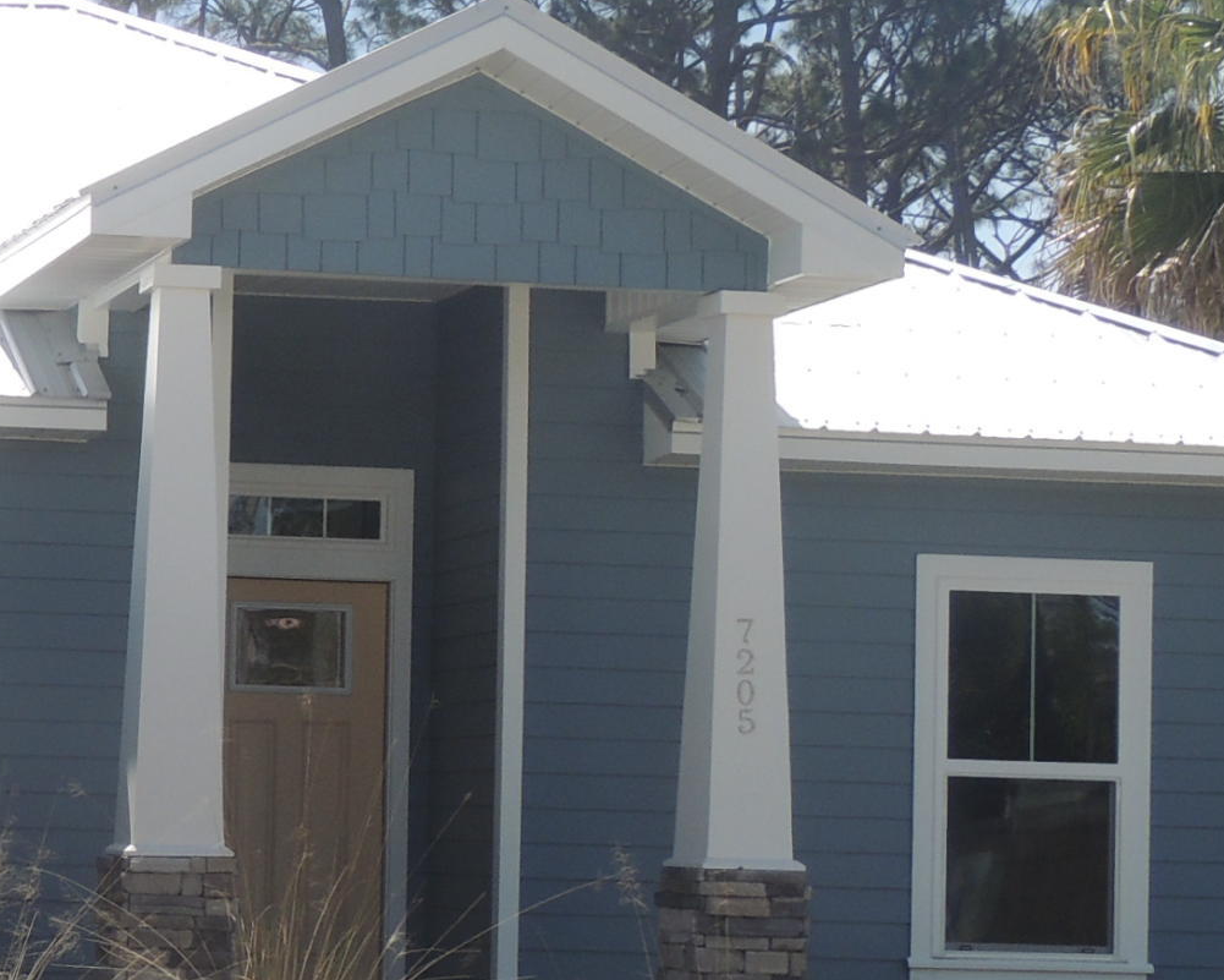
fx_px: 4239
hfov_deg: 15.7
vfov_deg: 13.2
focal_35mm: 117
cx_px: -318
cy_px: 606
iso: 100
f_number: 3.3
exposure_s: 1/1000
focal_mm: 7.1
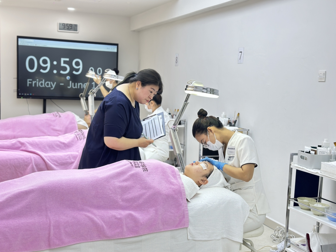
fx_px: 466
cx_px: 168
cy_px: 126
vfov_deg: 30.3
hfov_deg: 39.7
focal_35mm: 48
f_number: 1.78
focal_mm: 6.86
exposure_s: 1/100
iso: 64
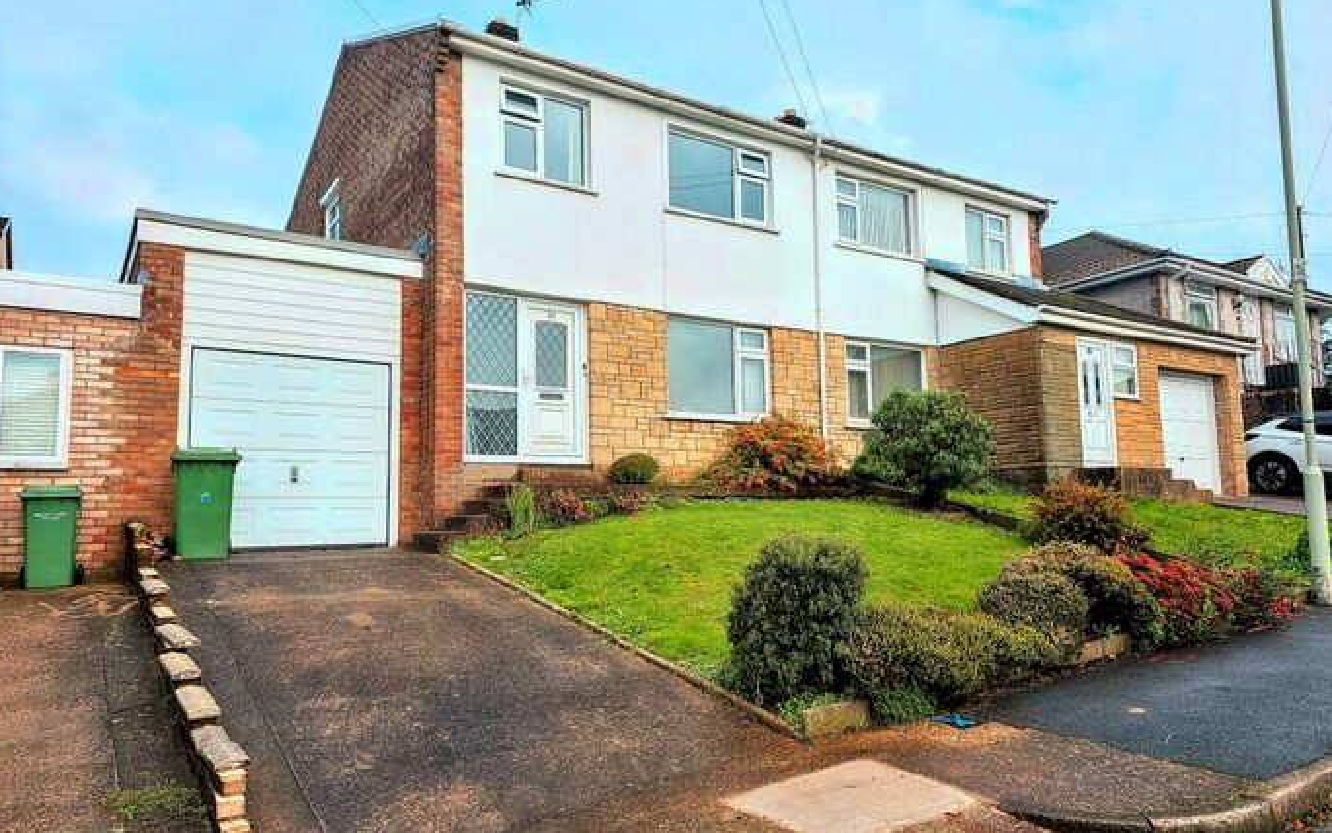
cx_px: 665
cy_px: 442
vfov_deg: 49.3
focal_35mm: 25
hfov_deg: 72.5
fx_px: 908
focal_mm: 6.3
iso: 10
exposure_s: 1/361
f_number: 1.7
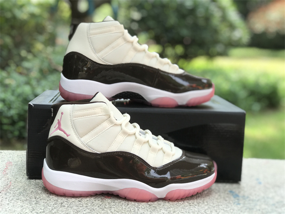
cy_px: 107
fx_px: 469
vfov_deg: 25.7
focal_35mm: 57
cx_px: 142
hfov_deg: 33.8
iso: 20
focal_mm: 6.6
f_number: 2.8
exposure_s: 1/112
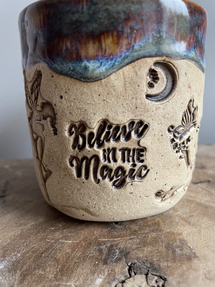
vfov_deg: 67.3
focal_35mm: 26
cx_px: 108
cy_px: 144
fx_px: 215
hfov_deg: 53.1
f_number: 1.6
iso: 125
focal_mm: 4.2
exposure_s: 1/60
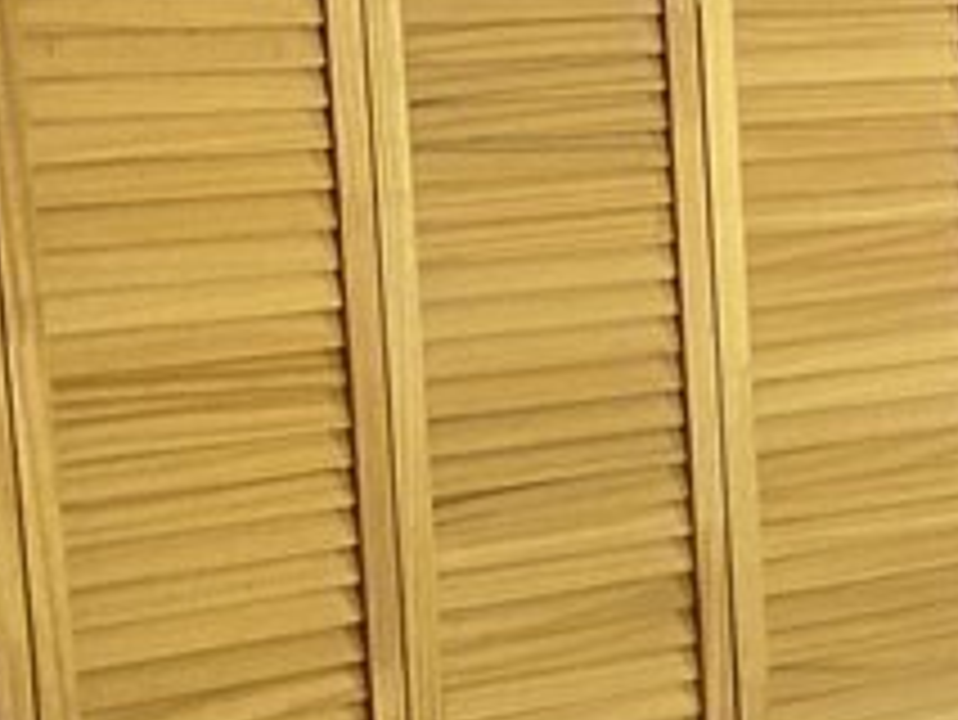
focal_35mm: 125
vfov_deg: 11.9
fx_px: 3461
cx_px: 1979
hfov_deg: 13.3
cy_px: 418
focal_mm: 4.25
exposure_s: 1/73
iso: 125
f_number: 1.8
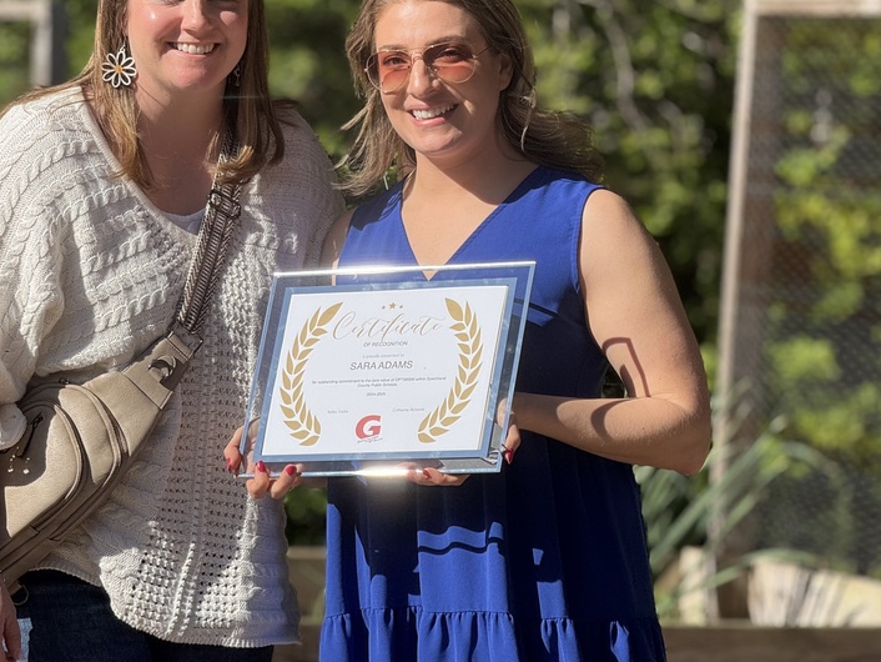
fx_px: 4430
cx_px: 316
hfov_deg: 11.3
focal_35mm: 174
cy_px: 207
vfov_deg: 8.5
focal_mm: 15.66
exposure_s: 1/1096
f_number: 2.8
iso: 50
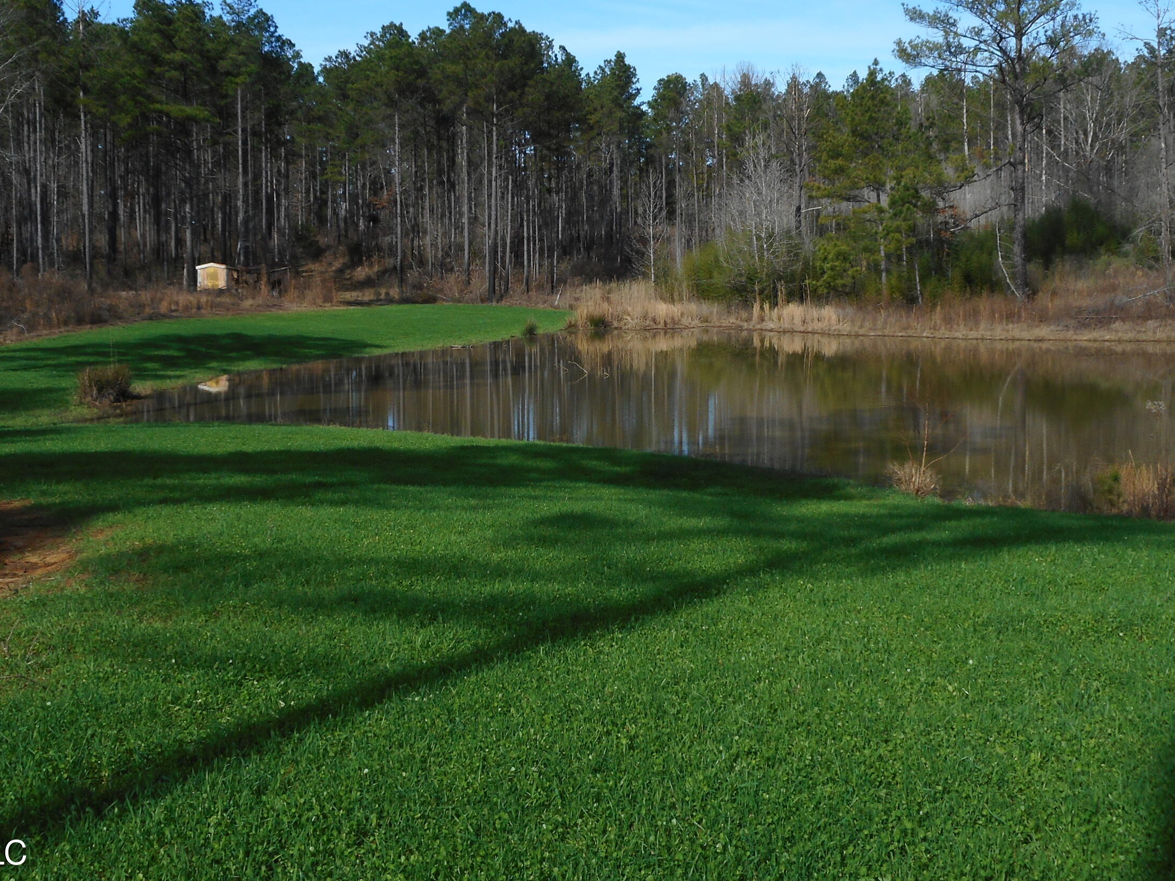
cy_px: 309
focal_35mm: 53
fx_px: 1799
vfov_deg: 27.4
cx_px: 580
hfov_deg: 36.2
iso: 80
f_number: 4.5
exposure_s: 1/500
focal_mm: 6.9
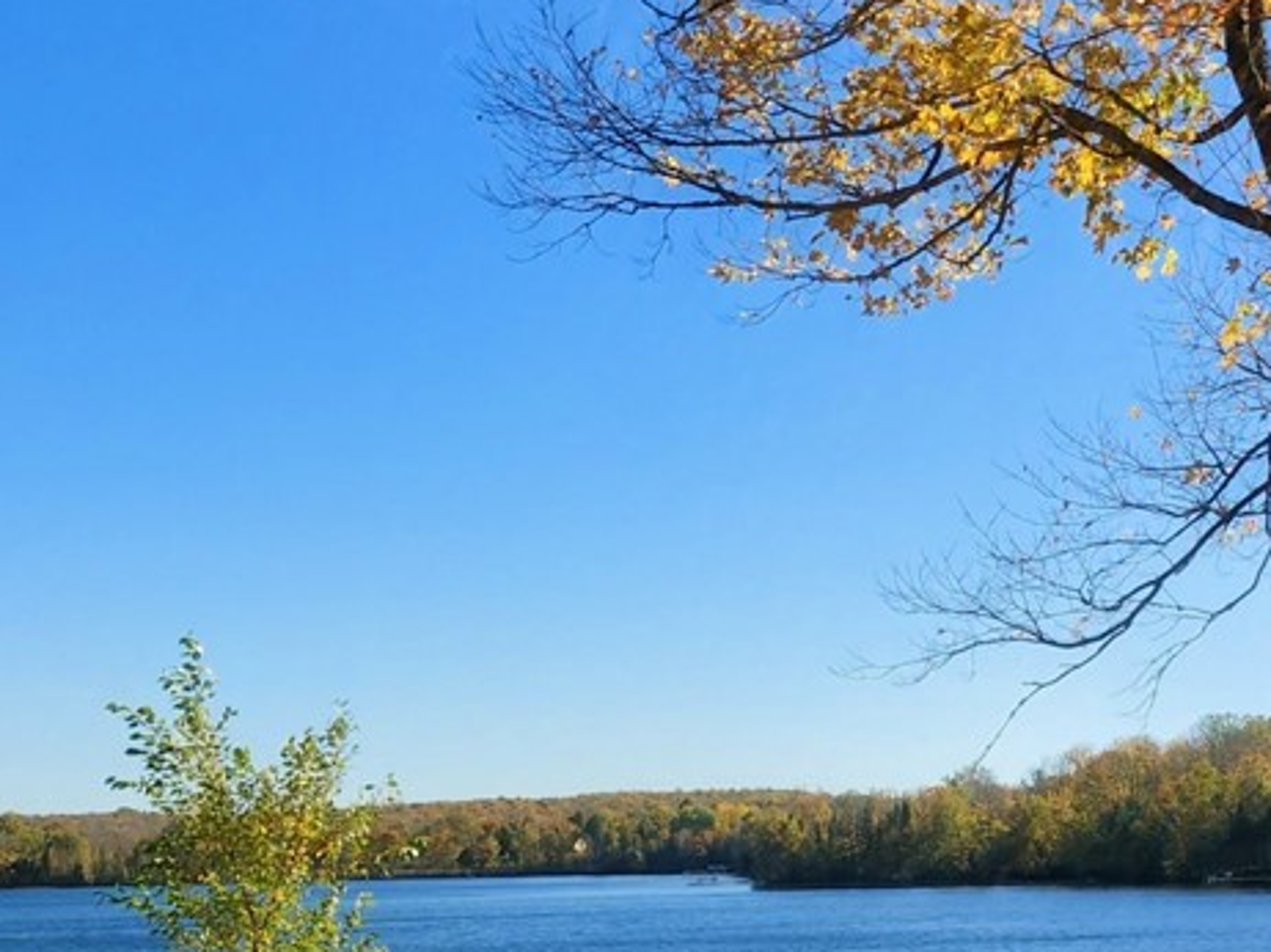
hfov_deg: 36.5
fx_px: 1872
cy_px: 751
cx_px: 968
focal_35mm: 51
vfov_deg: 28.0
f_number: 1.8
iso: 12
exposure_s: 1/950
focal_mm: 6.4
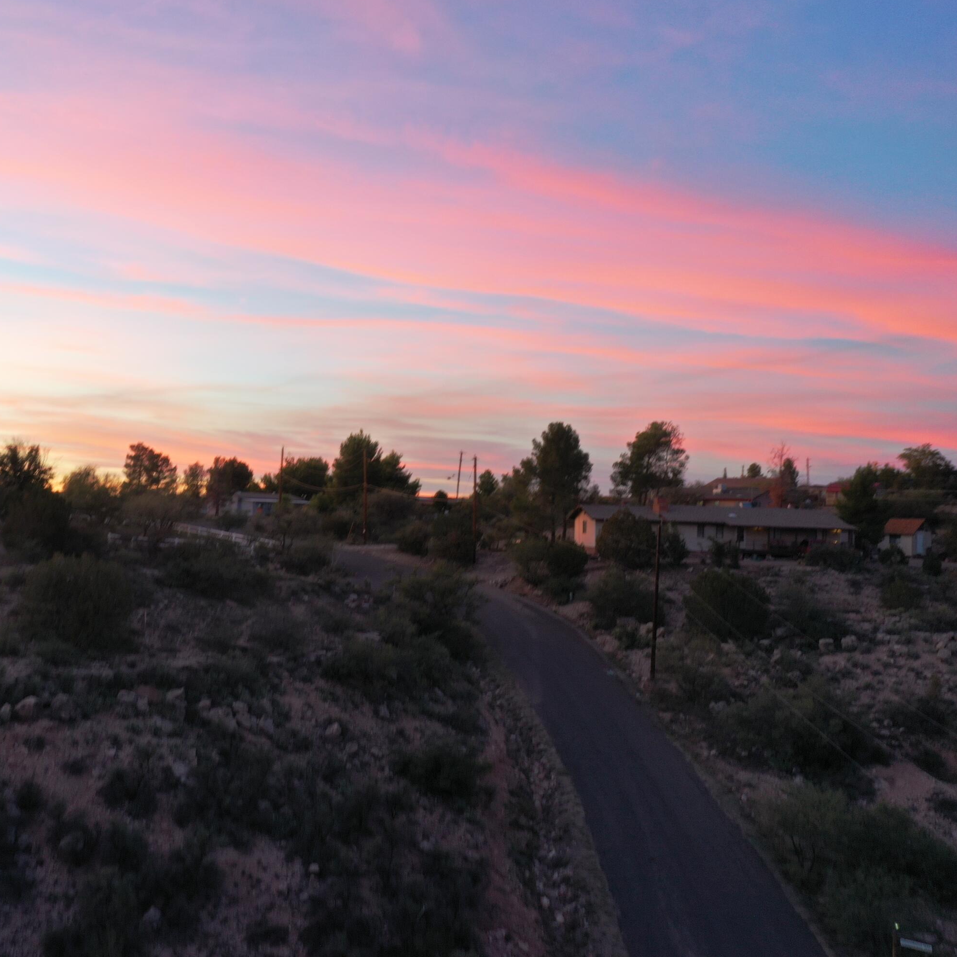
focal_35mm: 36
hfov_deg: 45.0
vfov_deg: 46.0
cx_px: 286
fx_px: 1126
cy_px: 475
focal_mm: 10.26
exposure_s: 1
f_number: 11
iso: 100
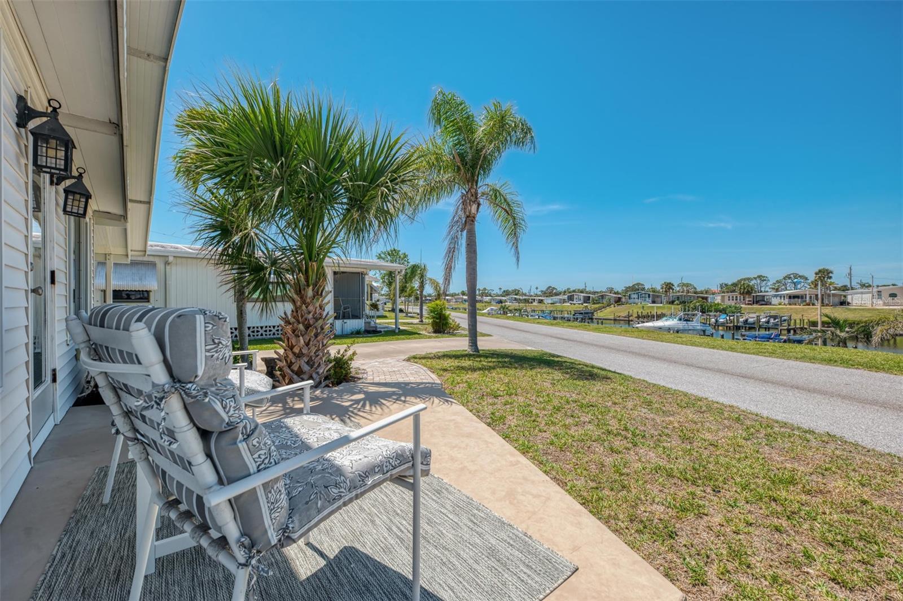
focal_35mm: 14
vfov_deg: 81.1
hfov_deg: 104.3
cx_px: 452
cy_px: 300
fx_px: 351
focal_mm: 14
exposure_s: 1/5000
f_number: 8
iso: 400
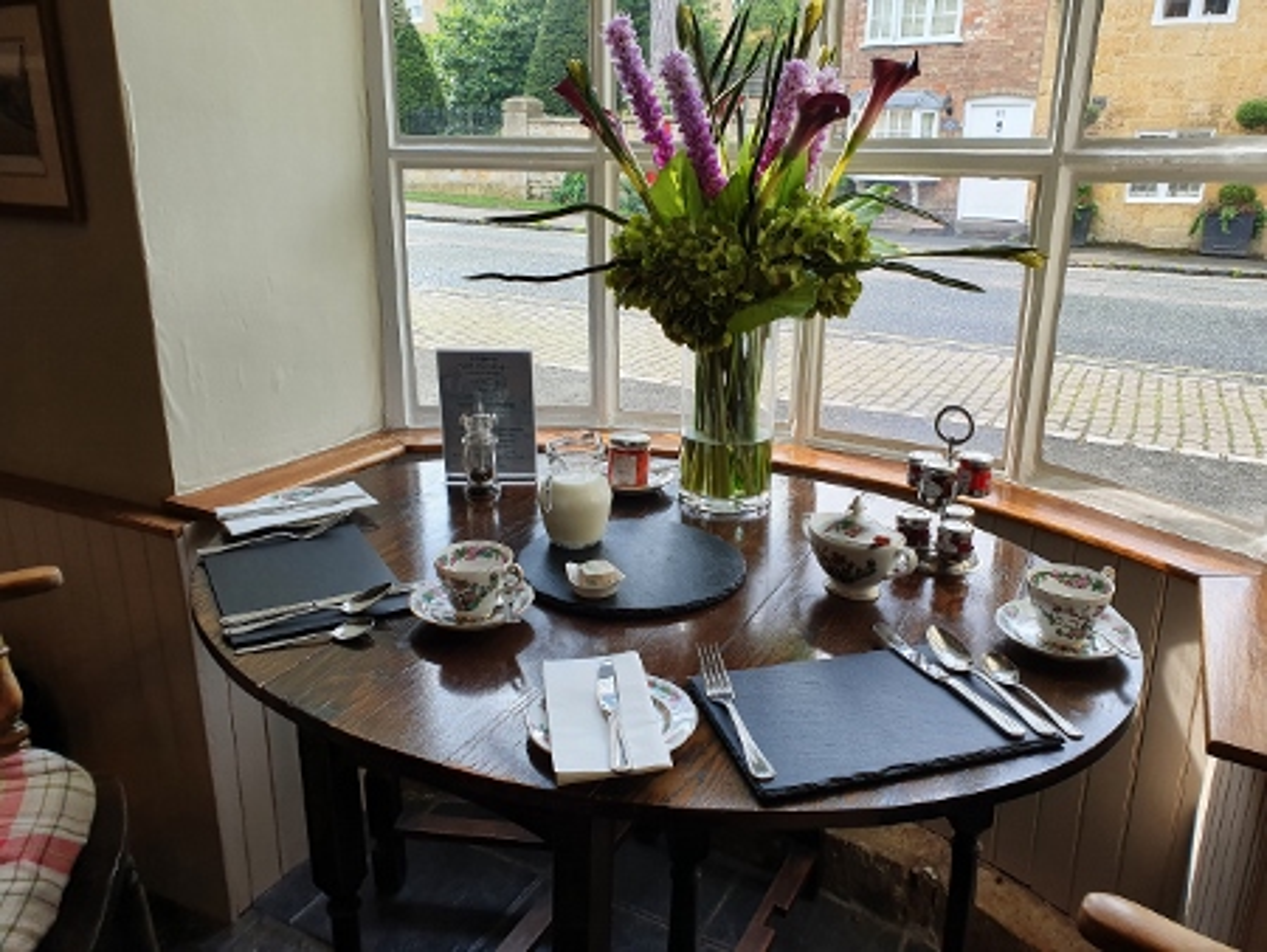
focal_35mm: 26
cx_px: 634
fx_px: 952
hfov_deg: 67.3
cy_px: 476
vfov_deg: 53.1
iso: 50
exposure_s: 1/116
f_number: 2.4
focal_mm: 4.32
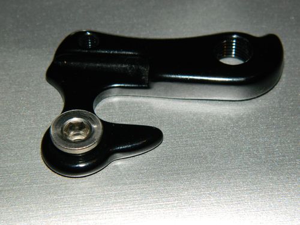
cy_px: 112
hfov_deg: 19.1
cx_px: 150
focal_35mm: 103
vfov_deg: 14.4
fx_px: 893
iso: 200
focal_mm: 18.6
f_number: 12.6
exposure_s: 1/30
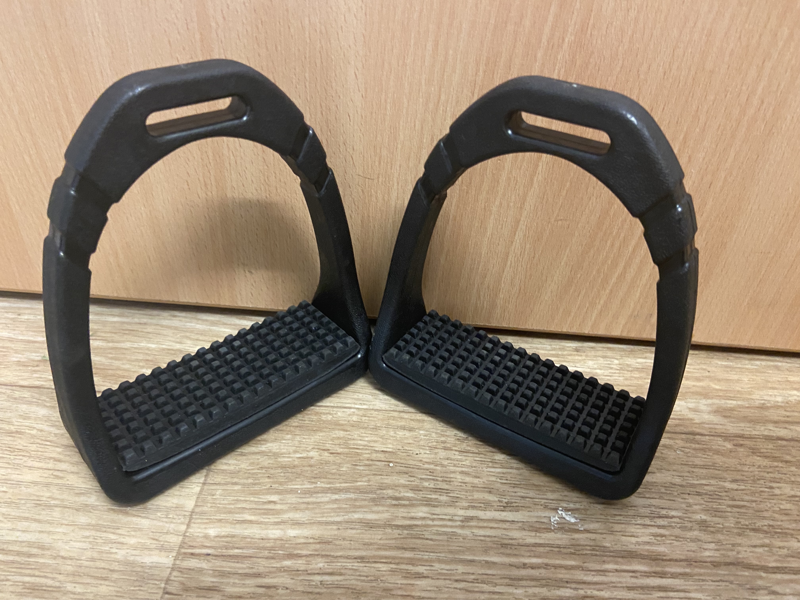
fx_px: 601
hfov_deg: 67.3
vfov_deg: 53.1
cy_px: 300
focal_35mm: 26
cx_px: 400
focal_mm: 4.25
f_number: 1.8
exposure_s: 1/33
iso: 500
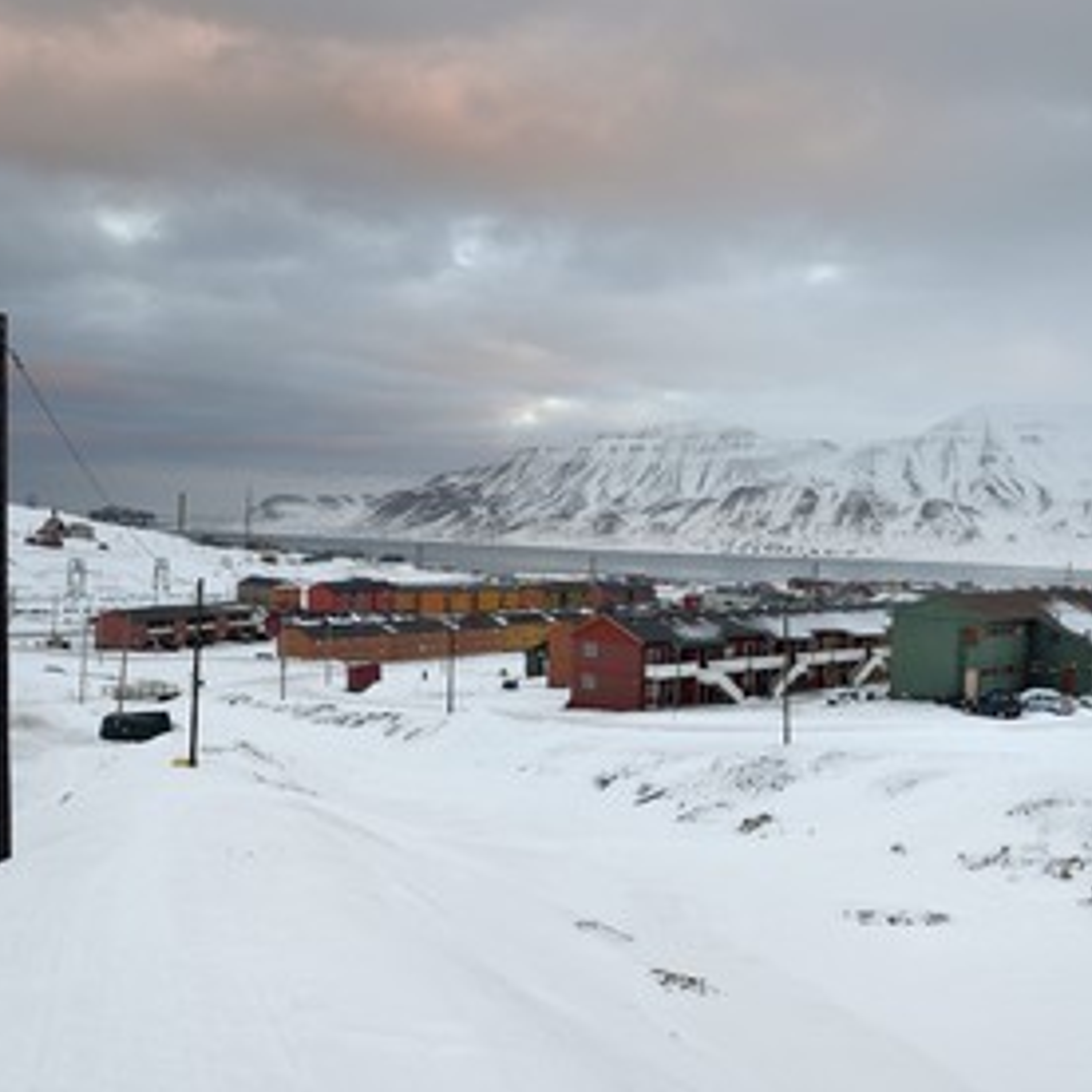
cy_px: 546
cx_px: 704
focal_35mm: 31
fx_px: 1106
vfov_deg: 52.5
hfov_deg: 51.8
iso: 400
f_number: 9
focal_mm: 24
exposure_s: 1/125
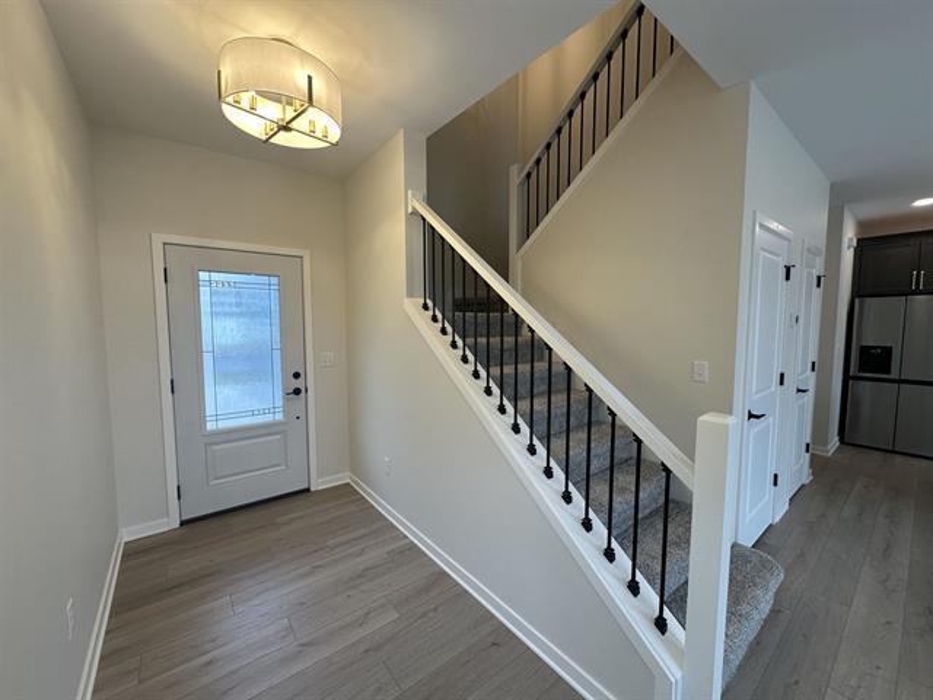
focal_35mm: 14
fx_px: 377
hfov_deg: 102.1
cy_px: 350
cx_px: 466
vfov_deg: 85.7
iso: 80
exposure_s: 1/120
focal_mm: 2.22
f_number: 2.2
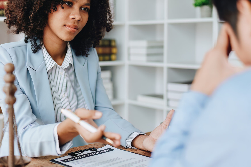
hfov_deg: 35.0
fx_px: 397
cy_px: 86
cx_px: 117
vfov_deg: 23.8
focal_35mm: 57
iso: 100
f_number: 1.4
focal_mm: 35
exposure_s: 1/1000
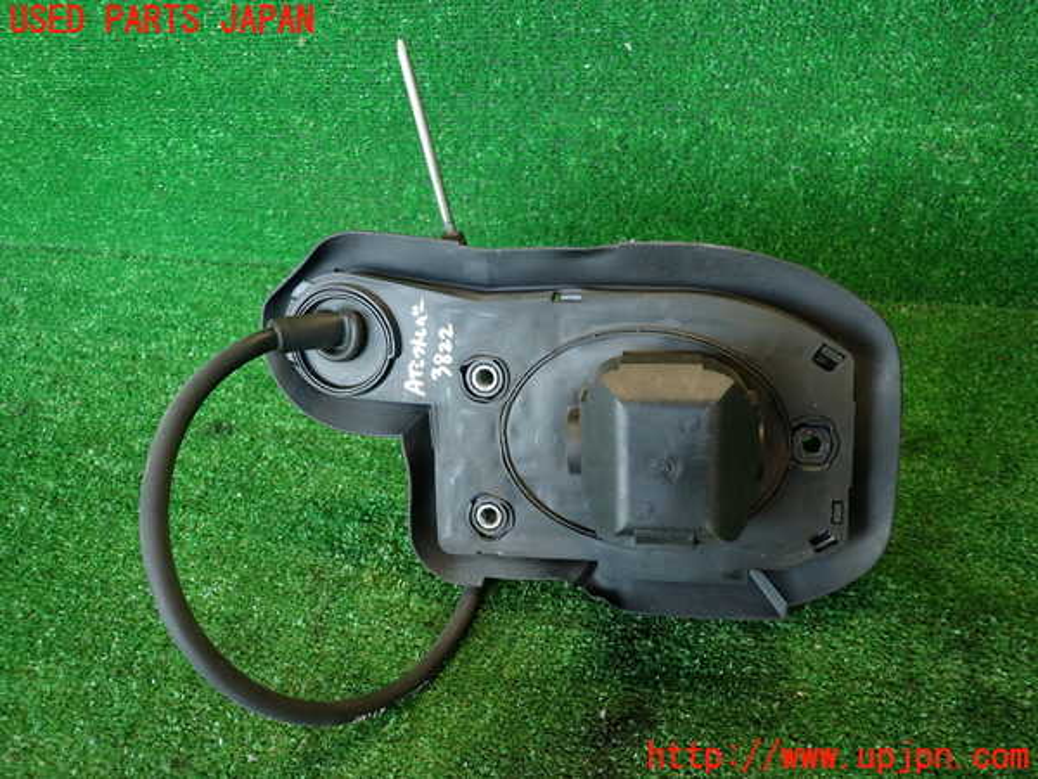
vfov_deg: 54.9
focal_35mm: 25
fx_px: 750
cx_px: 519
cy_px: 390
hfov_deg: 69.4
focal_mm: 4.5
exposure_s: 1/50
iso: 200
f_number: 2
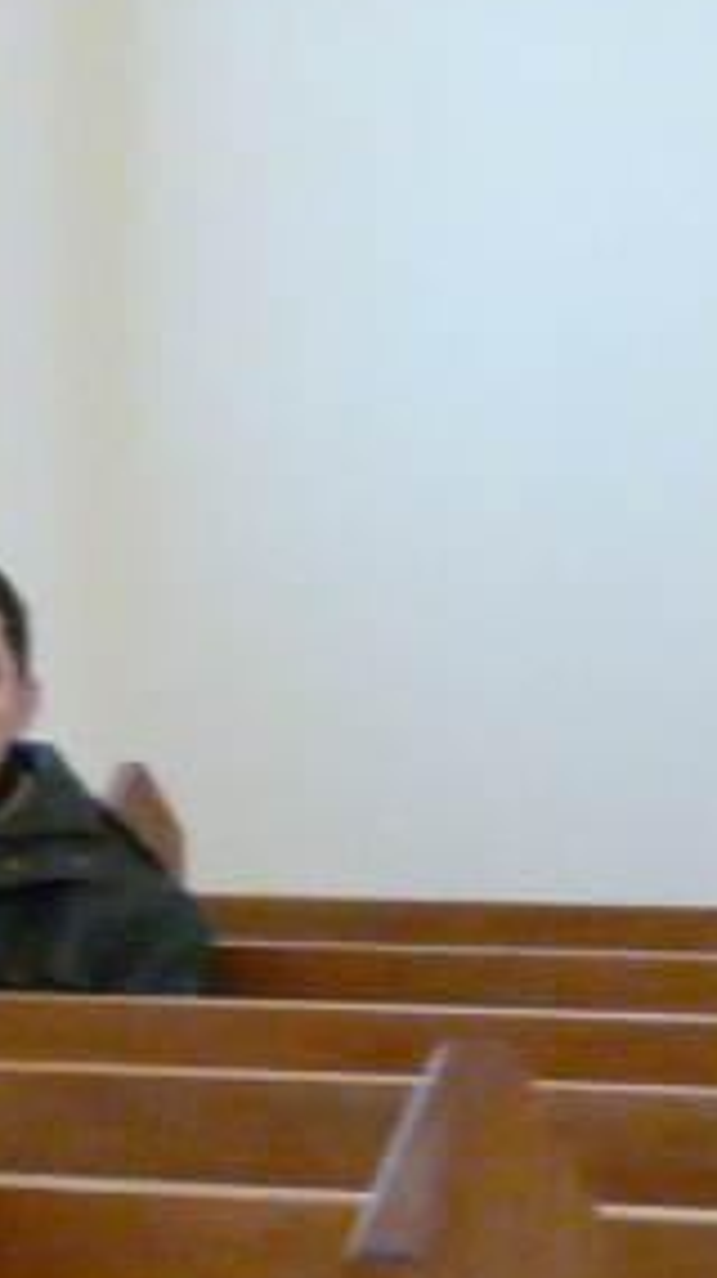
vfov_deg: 10.4
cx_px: -448
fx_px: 7041
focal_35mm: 208
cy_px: 655
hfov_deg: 5.8
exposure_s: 1/30
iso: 800
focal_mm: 8.5
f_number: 3.2
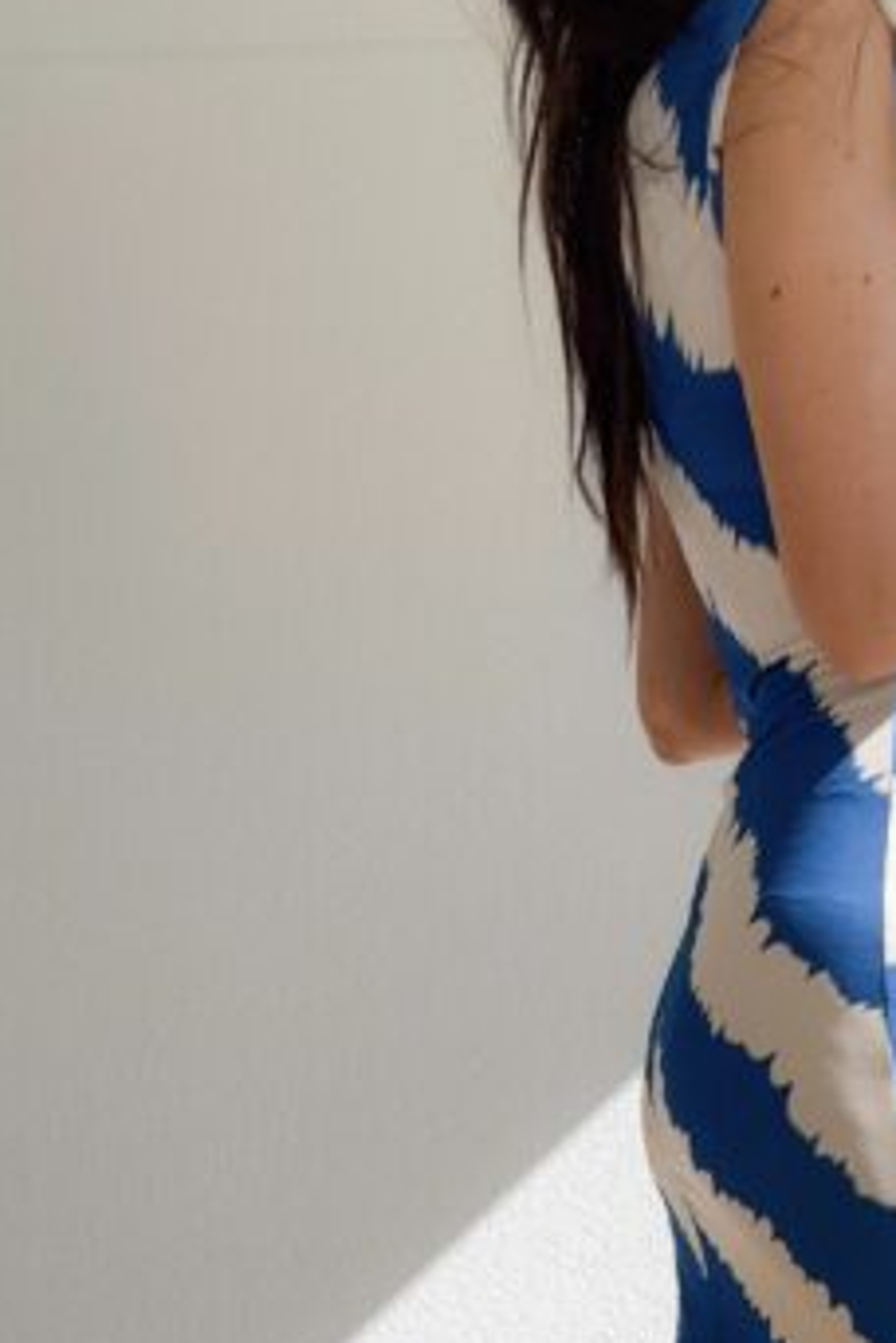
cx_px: 680
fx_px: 1568
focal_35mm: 42
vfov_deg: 43.9
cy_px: 1096
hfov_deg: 31.3
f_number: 1.9
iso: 25
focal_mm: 2.69
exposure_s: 1/1859
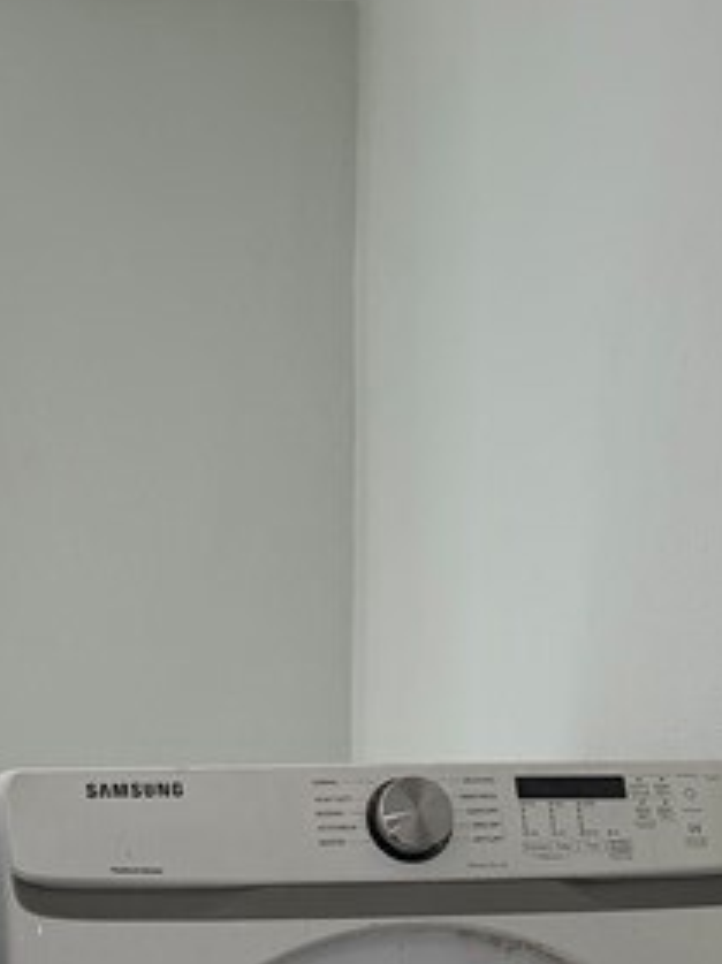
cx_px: -252
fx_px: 2449
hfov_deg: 15.8
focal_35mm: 88
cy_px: 1382
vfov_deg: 19.7
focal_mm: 6.76
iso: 100
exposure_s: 1/555
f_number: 1.78
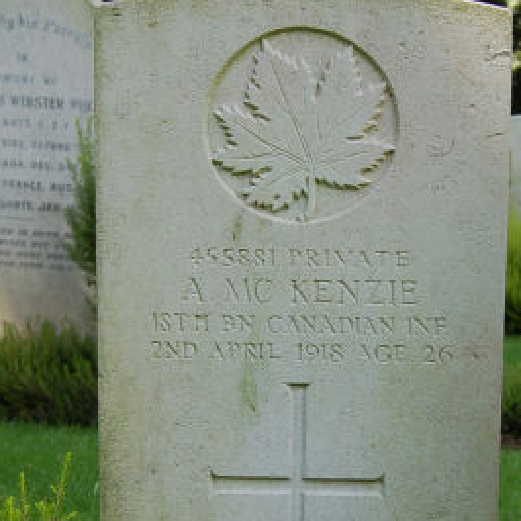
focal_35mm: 92
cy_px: 306
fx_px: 1567
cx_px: 294
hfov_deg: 18.9
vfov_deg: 18.9
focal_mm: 32
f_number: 5.6
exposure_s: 1/125
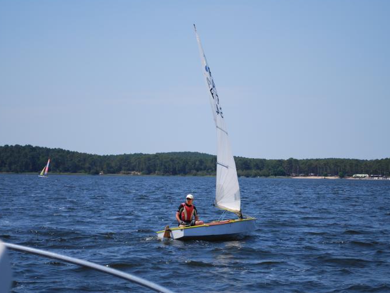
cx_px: 206
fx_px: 1066
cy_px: 139
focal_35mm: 95
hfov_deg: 20.7
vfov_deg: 15.6
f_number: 5.6
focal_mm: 55
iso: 100
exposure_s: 1/500
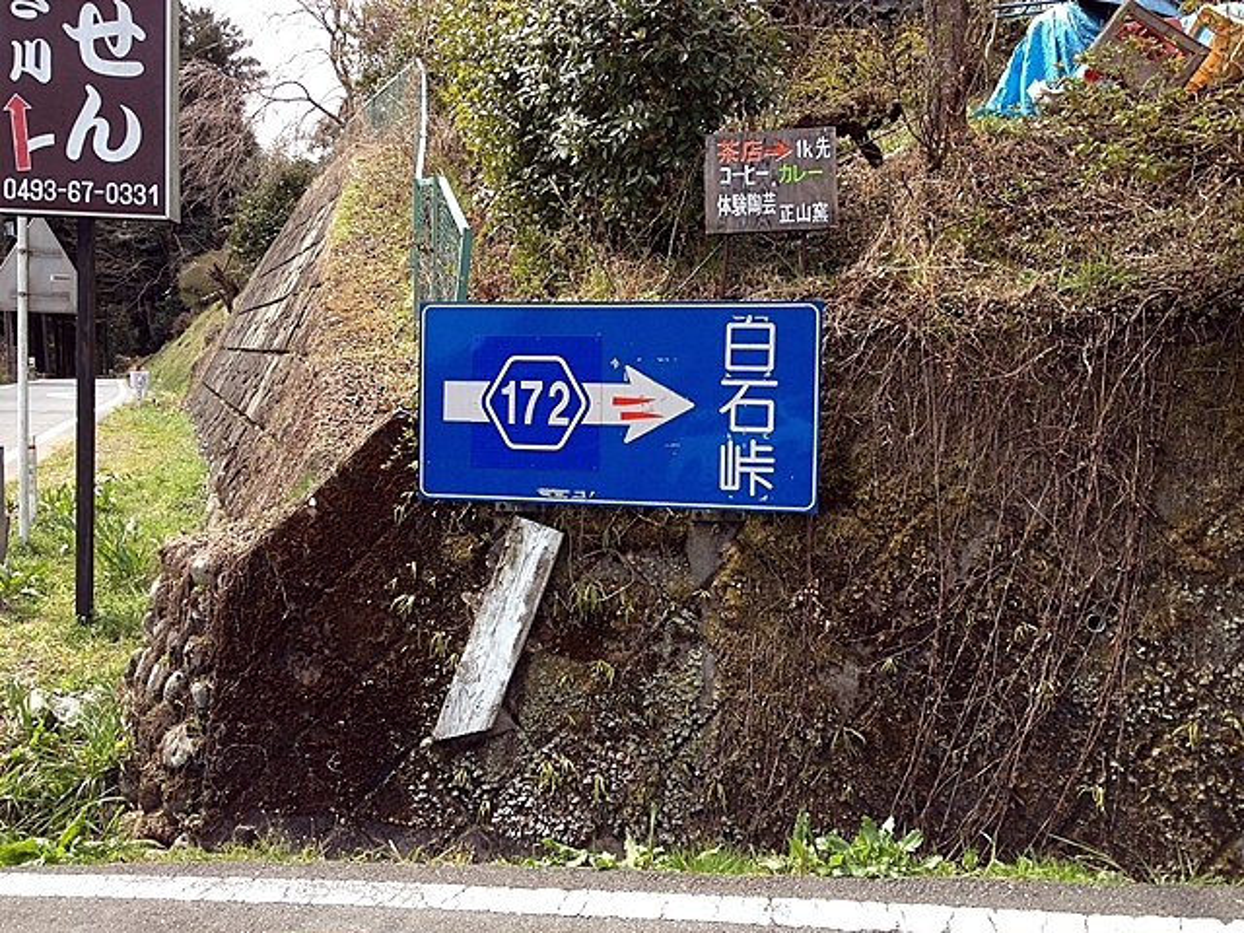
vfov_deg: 40.7
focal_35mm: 35
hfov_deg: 52.6
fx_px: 1258
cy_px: 466
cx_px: 622
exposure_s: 1/452
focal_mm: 4.28
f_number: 2.4
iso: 64
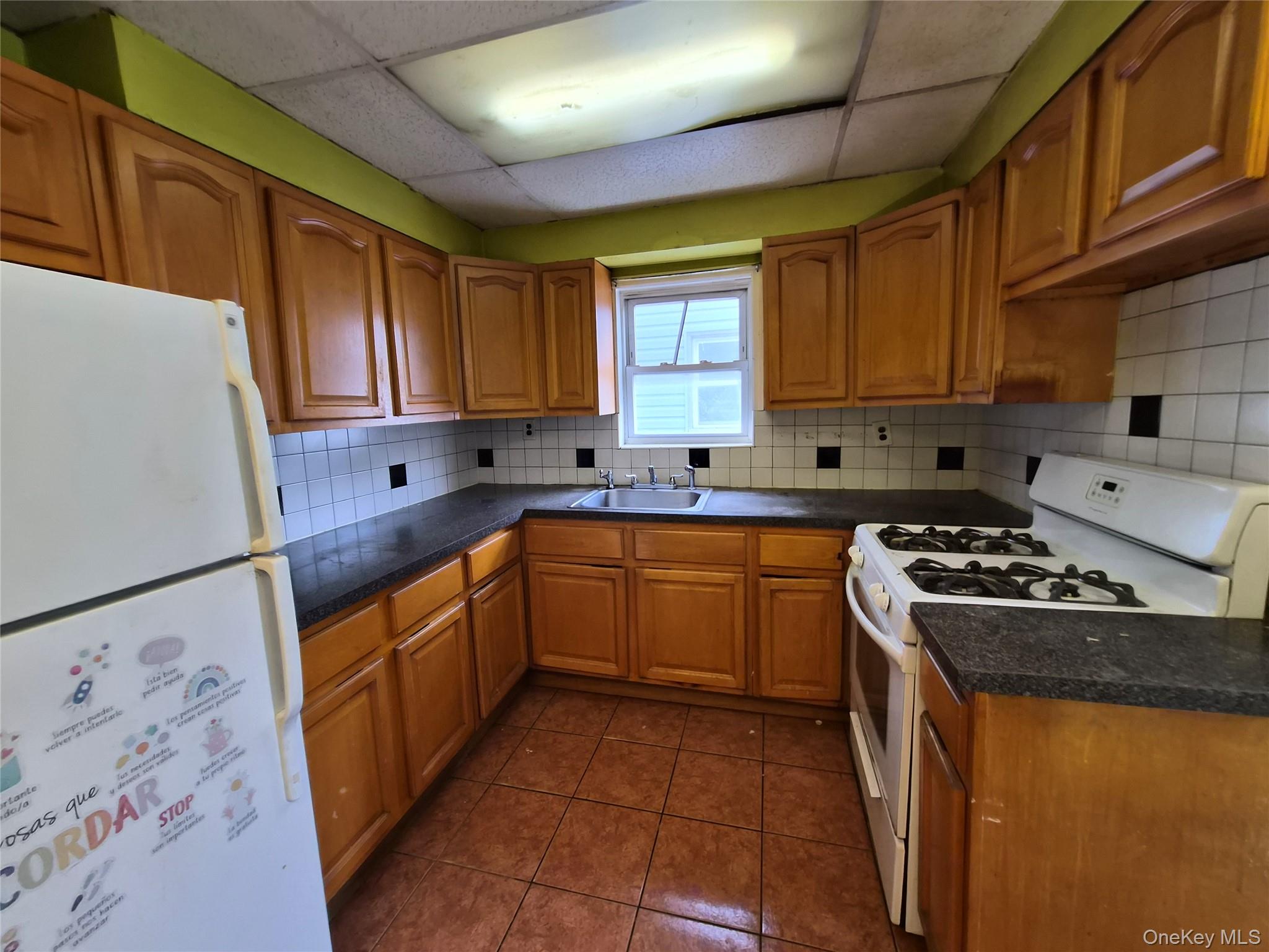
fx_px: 477
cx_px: 634
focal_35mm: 13
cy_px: 476
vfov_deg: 89.9
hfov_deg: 106.2
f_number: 2.2
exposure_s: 1/51
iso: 200
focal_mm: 1.7
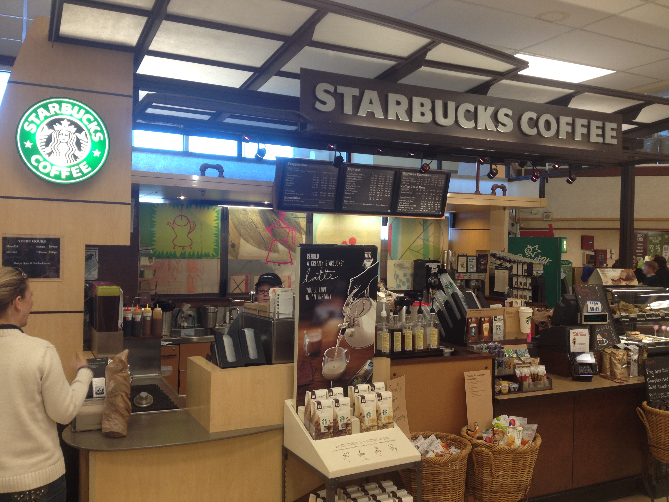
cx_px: 334
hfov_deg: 52.6
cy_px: 251
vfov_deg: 40.7
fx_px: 676
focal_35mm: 35
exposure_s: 1/30
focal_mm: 4.28
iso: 50
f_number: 2.4
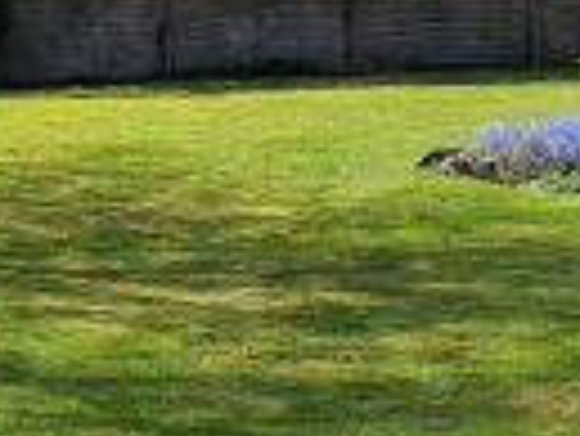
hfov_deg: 18.5
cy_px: 9
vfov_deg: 14.2
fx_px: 1727
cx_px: -27
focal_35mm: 103
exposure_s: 1/1892
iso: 50
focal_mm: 2.2
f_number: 2.2
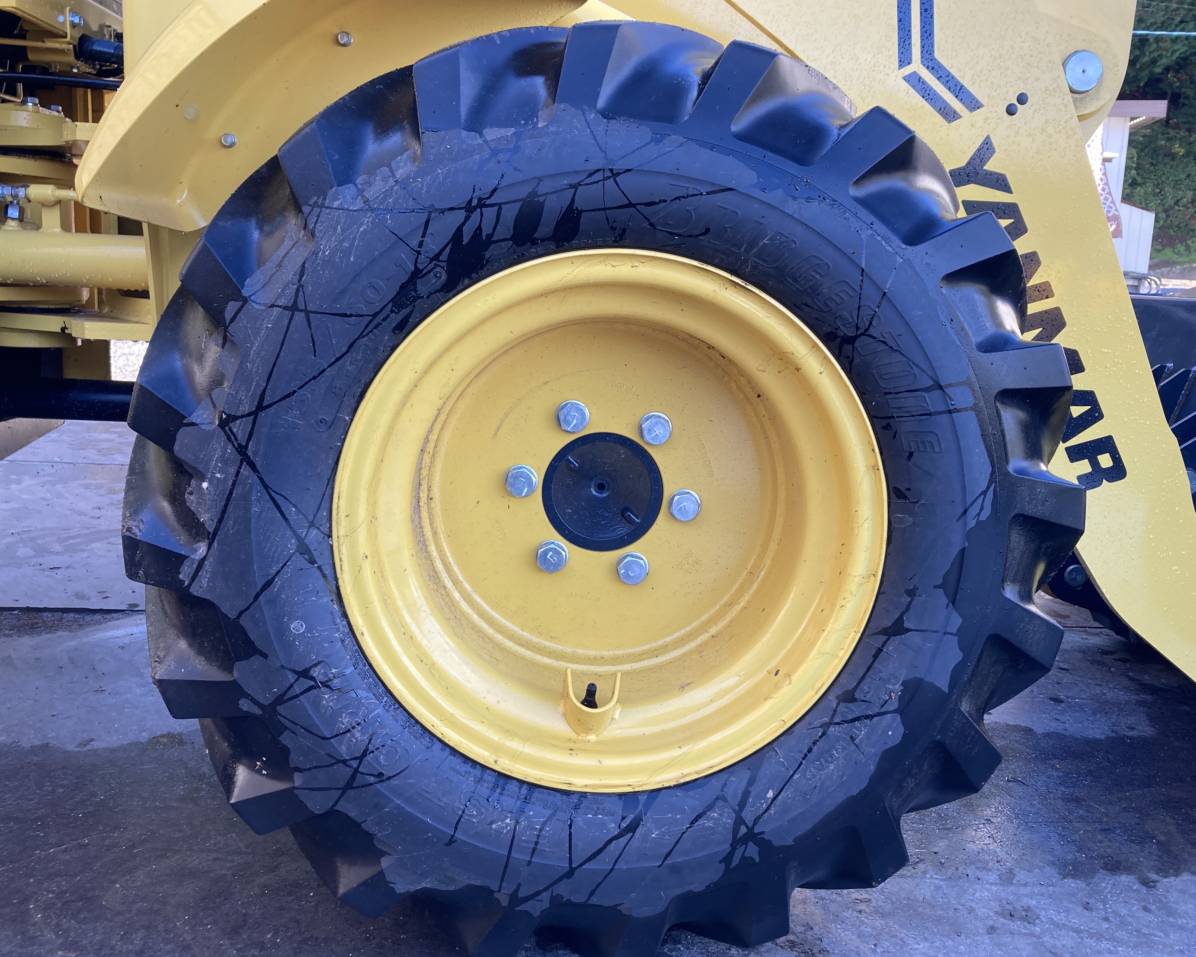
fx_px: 1133
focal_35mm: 32
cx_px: 620
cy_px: 490
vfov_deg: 45.8
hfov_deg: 55.6
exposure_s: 1/121
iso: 32
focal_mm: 3.99
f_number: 1.8
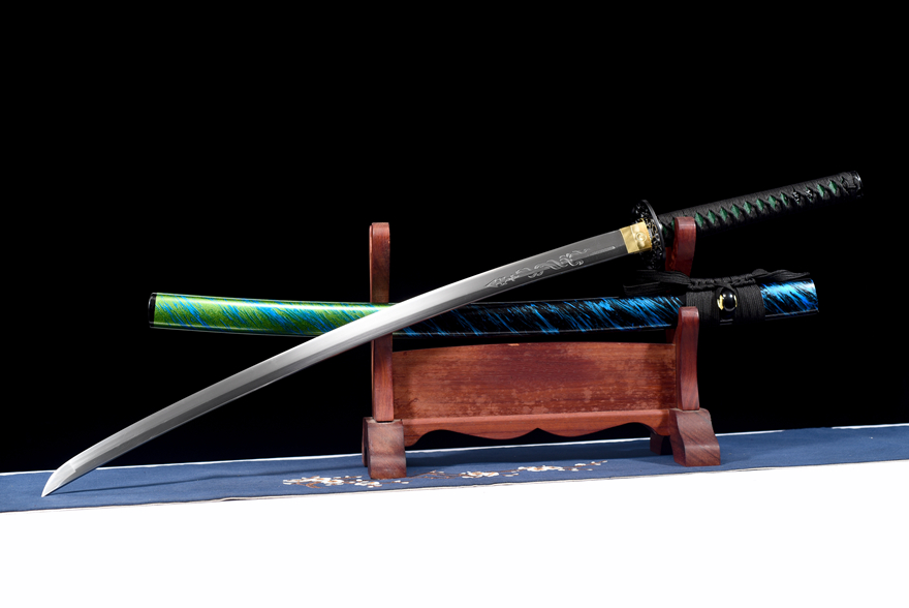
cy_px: 304
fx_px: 1516
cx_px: 454
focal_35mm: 60
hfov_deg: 33.4
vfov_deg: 22.7
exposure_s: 1/125
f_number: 6.3
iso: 100
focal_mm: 60
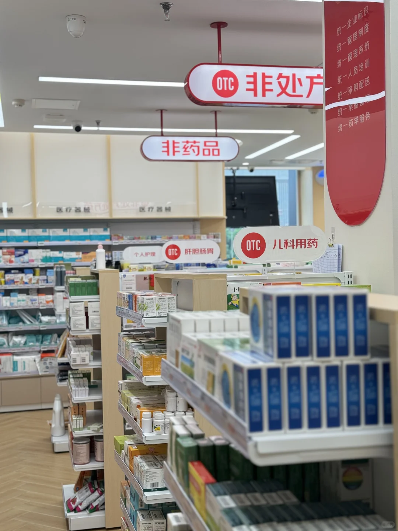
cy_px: 266
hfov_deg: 30.3
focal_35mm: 48
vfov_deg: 39.7
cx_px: 199
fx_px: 736
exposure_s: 1/100
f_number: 1.78
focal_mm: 6.76
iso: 50
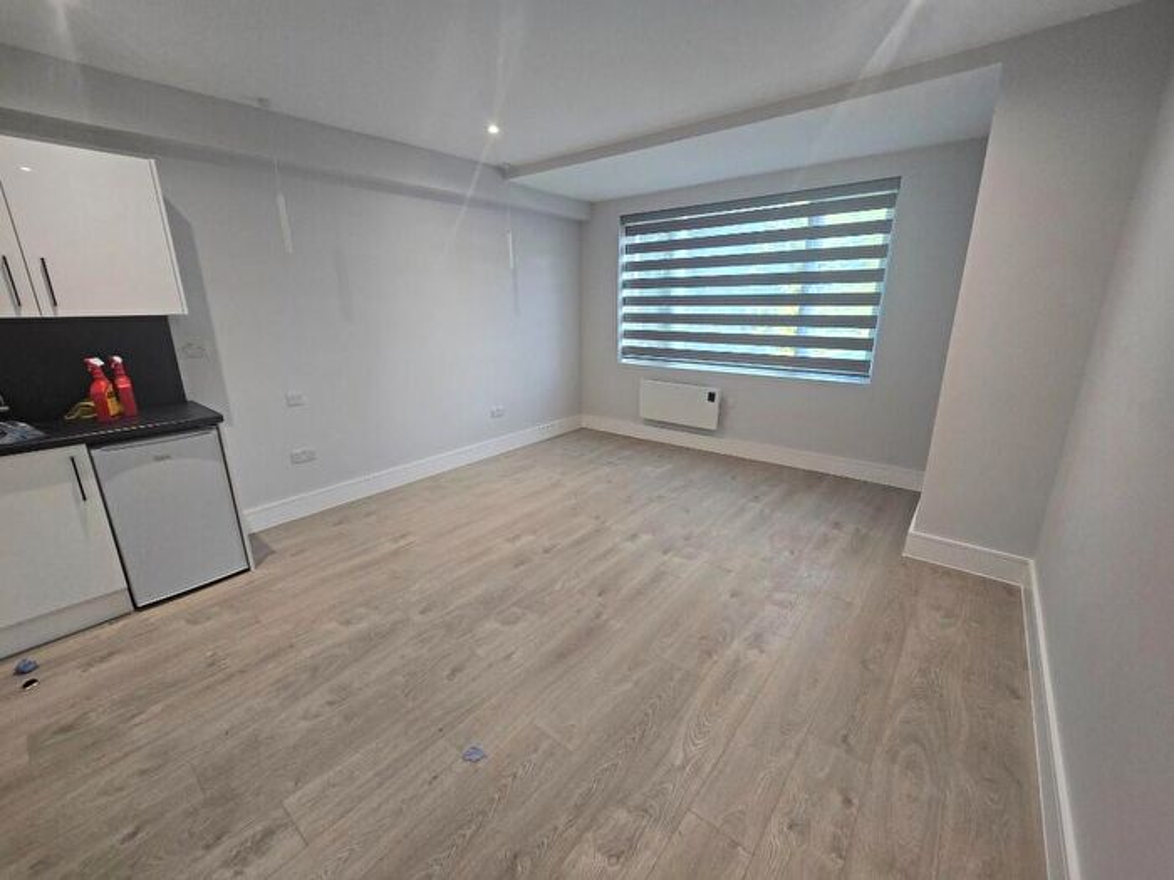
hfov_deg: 106.2
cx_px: 587
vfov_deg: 89.9
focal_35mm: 13
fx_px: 441
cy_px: 440
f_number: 2.2
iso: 125
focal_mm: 2.2
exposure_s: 1/50
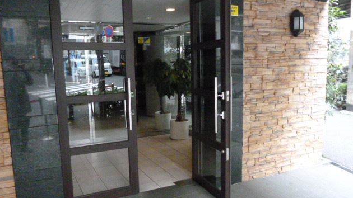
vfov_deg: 37.7
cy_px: 105
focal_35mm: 31
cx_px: 174
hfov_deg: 62.6
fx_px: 290
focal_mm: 5
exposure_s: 1/60
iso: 1600
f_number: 3.1
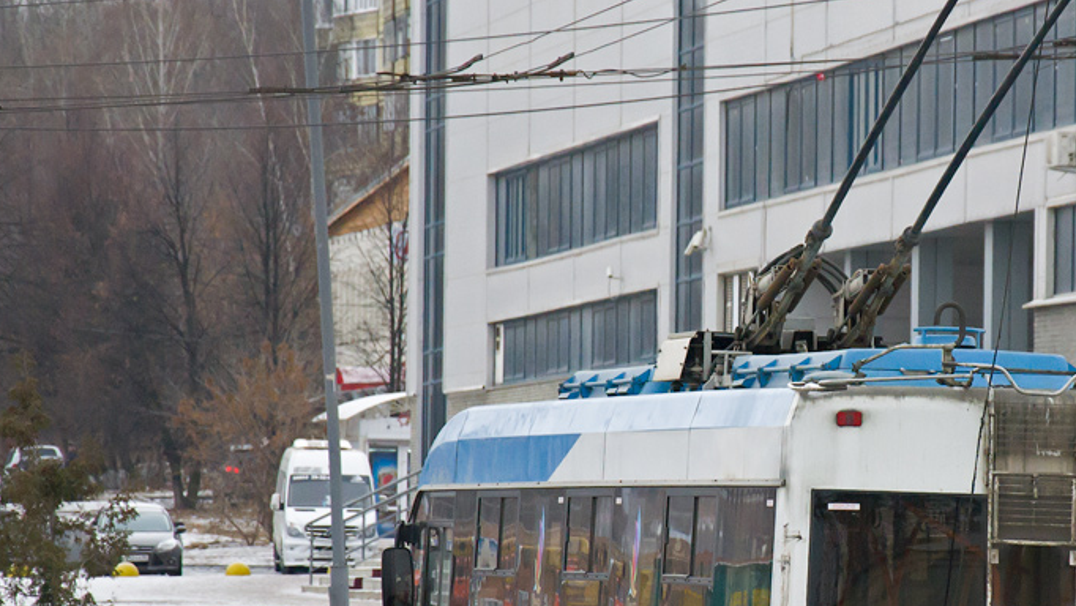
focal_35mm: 290
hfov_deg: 7.4
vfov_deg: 4.2
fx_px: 8274
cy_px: 372
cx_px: 835
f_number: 5.6
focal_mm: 105
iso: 800
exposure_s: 1/500
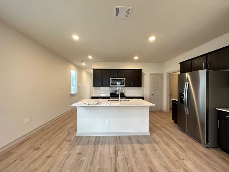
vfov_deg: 85.7
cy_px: 86
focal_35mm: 14
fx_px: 93
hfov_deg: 102.1
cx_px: 114
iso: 320
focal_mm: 2.22
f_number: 2.2
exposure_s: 1/120
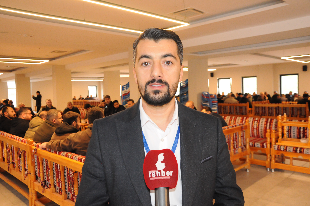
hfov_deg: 59.6
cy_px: 103
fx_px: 271
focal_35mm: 32
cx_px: 155
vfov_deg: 41.6
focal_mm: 21
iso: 3200
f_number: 5.6
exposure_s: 1/60
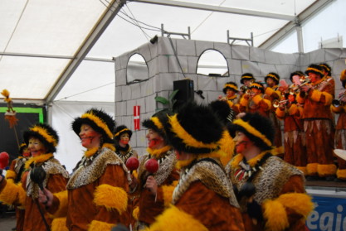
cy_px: 112
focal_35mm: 54
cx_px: 141
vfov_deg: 25.1
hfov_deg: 36.7
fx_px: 520
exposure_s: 1/80
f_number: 4.2
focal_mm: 30
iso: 200
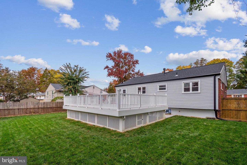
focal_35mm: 15
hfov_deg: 100.4
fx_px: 103
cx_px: 124
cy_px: 82
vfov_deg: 77.3
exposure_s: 1/500
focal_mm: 10
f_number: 5.6
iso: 400
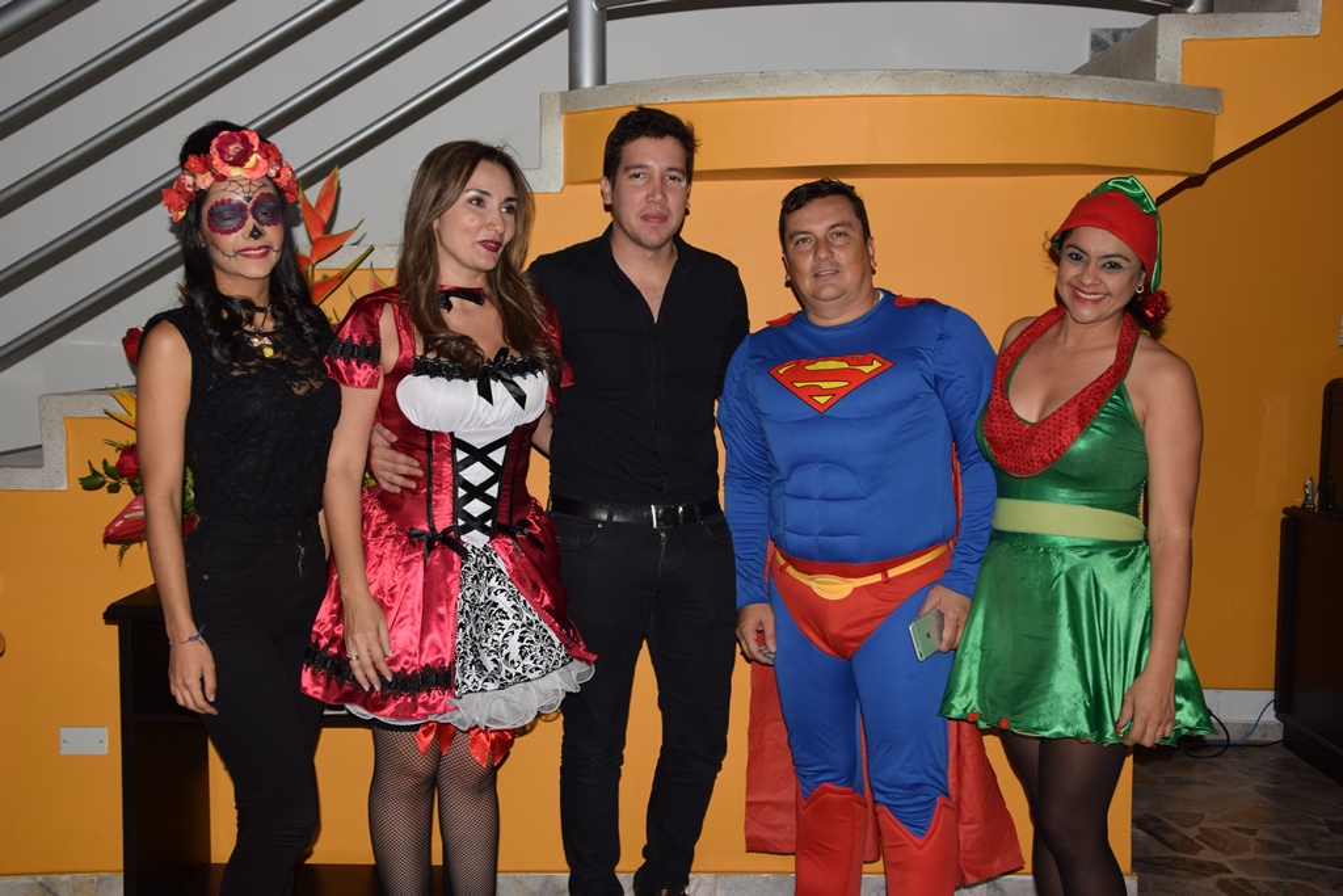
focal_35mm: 38
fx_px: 1399
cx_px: 672
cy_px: 448
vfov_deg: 35.5
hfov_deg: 51.3
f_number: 5.6
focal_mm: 25
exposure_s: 1/80
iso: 200
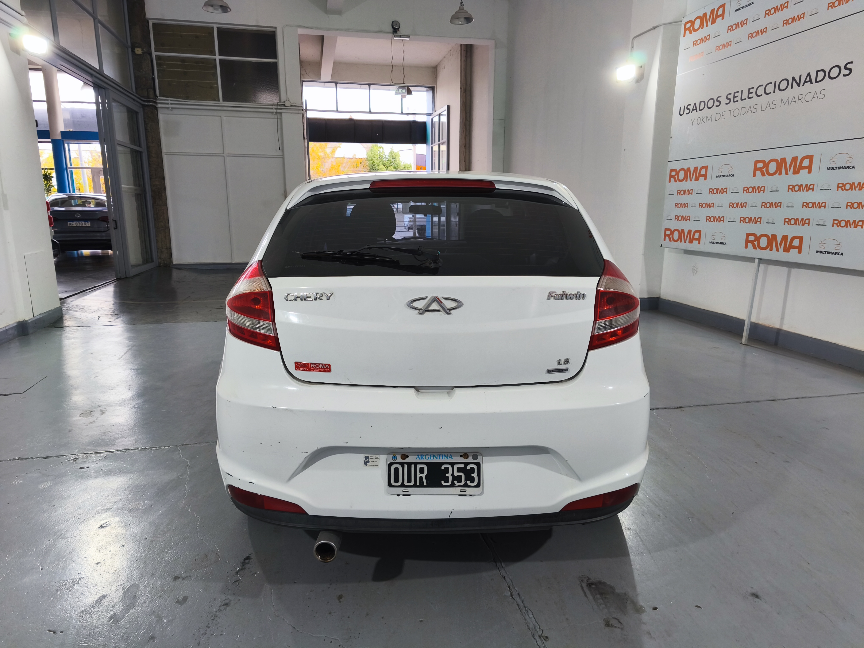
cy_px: 324
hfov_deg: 73.9
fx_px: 574
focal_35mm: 23
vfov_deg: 58.9
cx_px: 432
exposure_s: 1/105
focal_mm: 5.35
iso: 80
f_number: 1.7
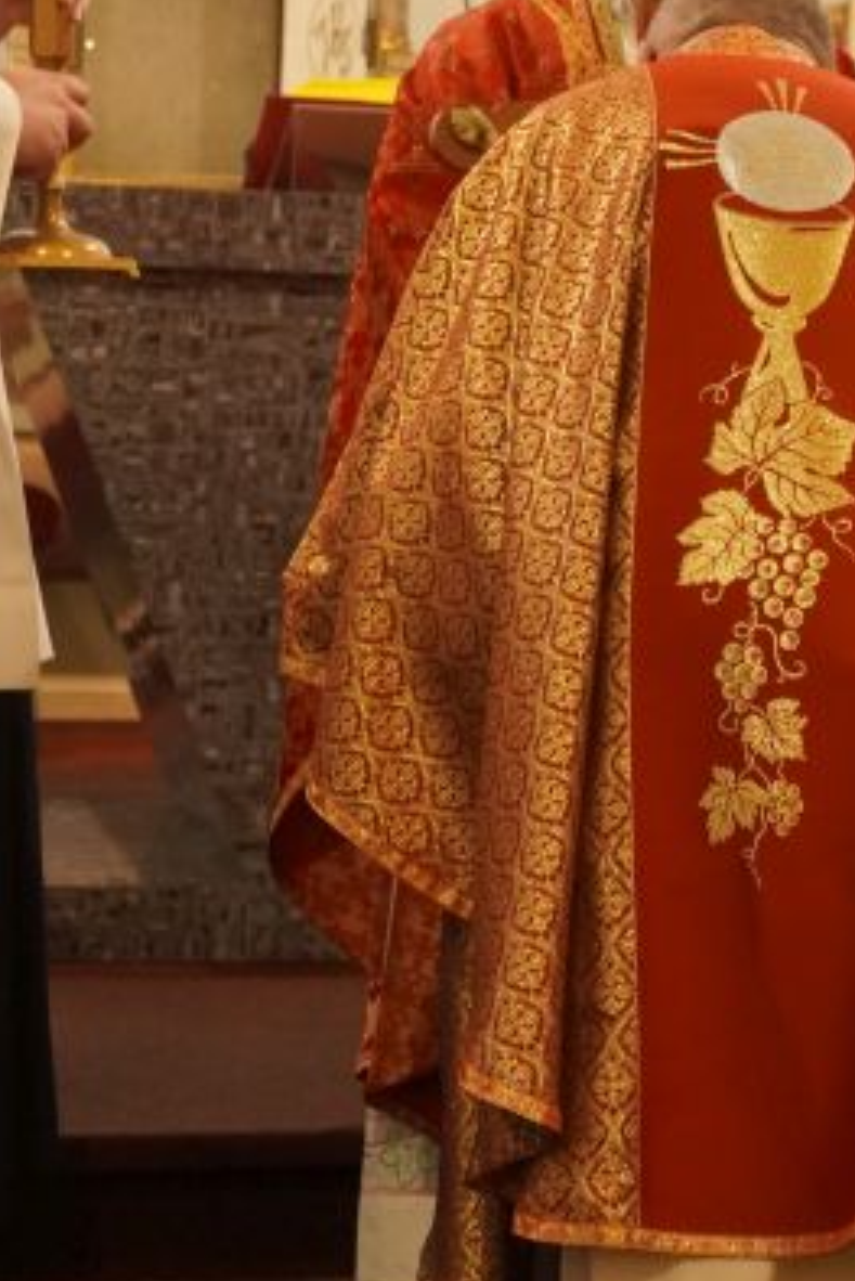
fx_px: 4449
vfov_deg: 16.4
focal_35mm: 125
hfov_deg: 10.9
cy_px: 536
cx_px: 862
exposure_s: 1/125
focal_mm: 33.2
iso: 2000
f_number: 3.5
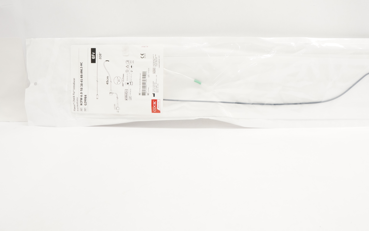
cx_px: 226
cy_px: 83
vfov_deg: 35.1
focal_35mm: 36
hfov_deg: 53.5
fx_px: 362
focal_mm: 18
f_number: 10
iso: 800
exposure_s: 1/40
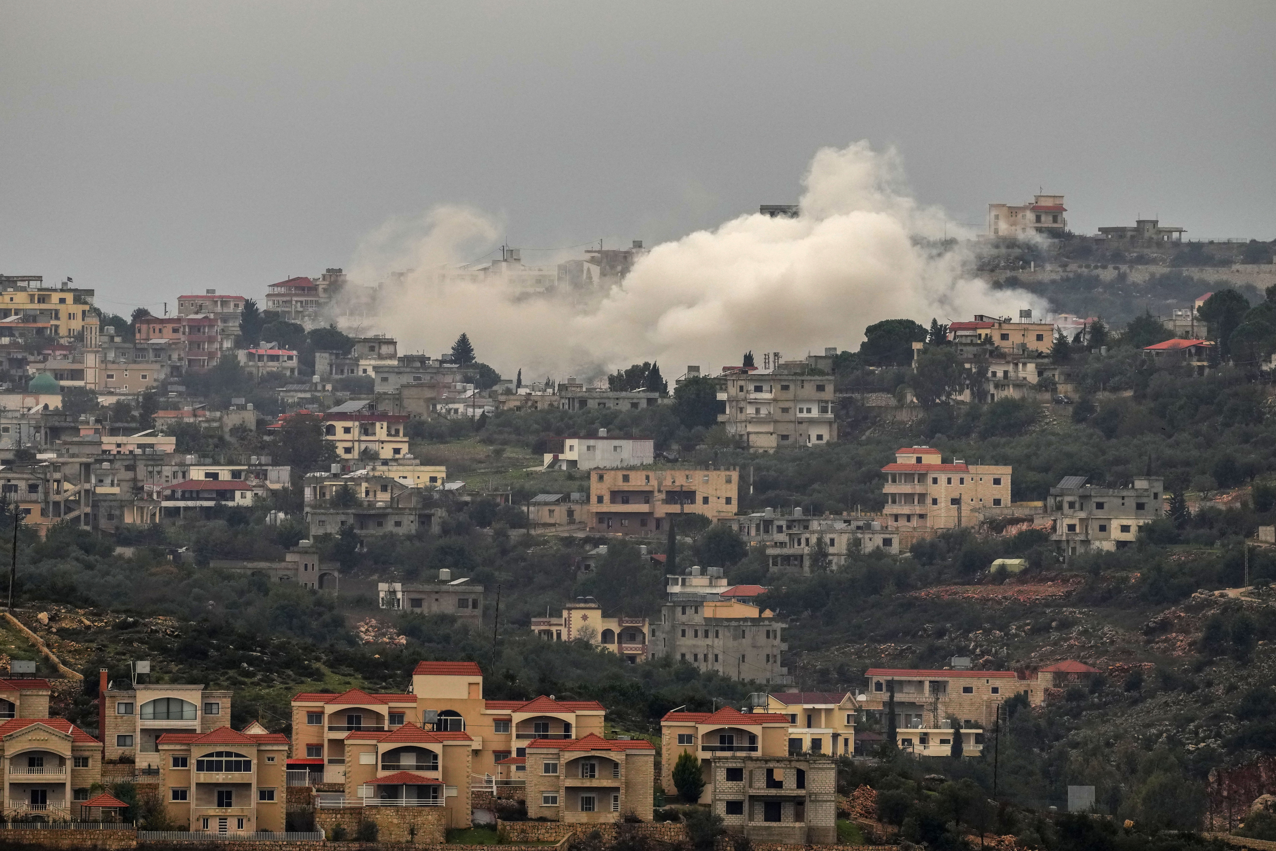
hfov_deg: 3.4
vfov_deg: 2.3
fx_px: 21265
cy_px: 426
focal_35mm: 600
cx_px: 638
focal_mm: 600
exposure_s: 1/2500
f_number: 5.6
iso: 1600
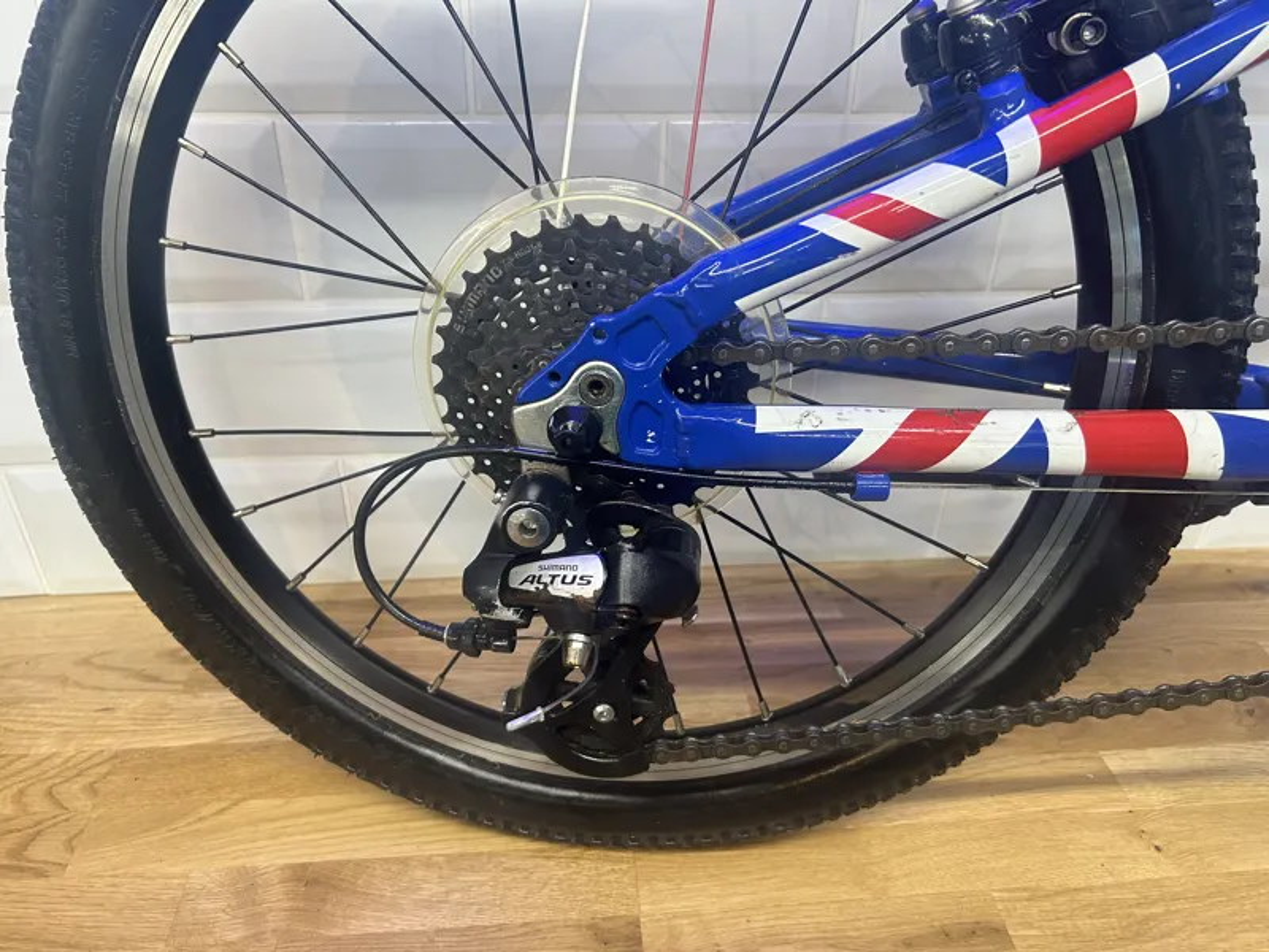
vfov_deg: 53.1
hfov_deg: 67.3
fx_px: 953
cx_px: 634
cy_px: 476
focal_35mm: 26
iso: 125
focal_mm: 5.7
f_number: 1.5
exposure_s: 1/100
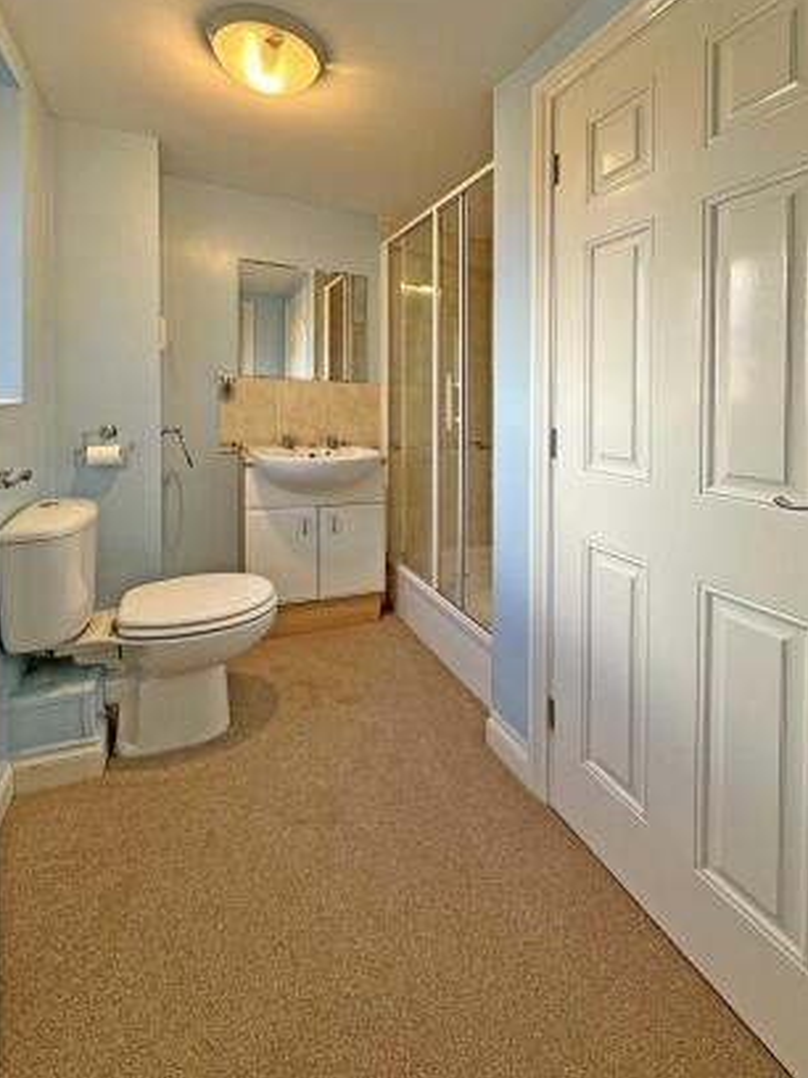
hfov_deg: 81.7
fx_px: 467
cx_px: 407
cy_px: 517
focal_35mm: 15
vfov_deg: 98.1
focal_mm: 2.22
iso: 64
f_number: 2.2
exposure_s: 1/99
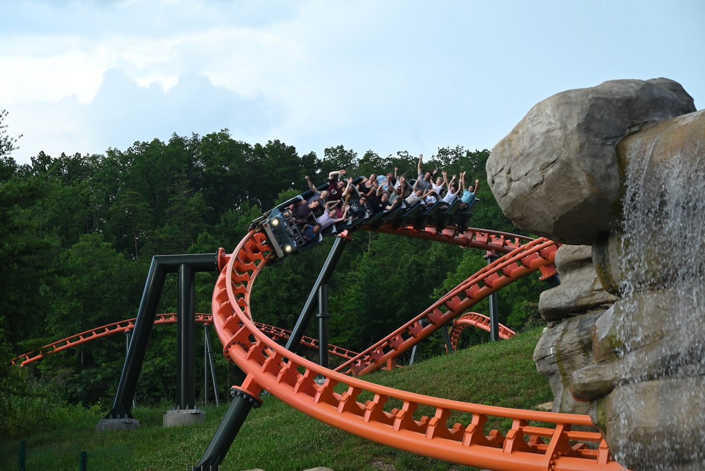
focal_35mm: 64
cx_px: 352
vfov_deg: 21.3
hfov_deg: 31.4
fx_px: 1254
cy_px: 236
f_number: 6
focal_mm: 64
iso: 400
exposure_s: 1/250
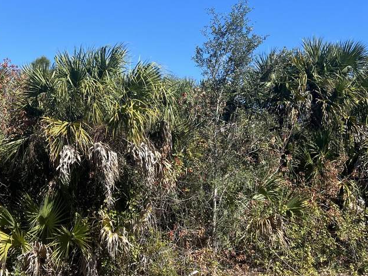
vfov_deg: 27.5
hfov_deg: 35.6
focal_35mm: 53
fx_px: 563
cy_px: 116
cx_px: 105
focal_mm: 5.7
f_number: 1.5
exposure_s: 1/2632
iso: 50
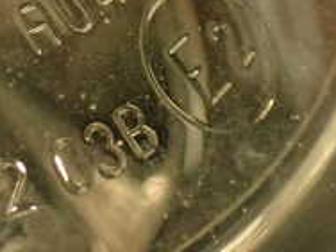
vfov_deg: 14.4
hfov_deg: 18.5
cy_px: 25
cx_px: -38
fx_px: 990
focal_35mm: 102
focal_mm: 5.79
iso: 250
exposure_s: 1/30
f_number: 2.4
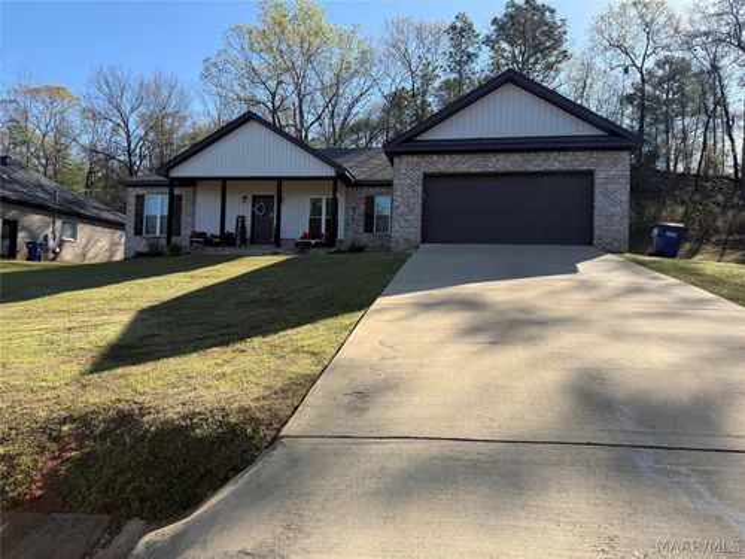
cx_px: 372
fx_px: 517
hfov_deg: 71.6
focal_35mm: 24
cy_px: 280
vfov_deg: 56.8
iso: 80
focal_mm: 6.76
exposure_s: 1/2611
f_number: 1.78
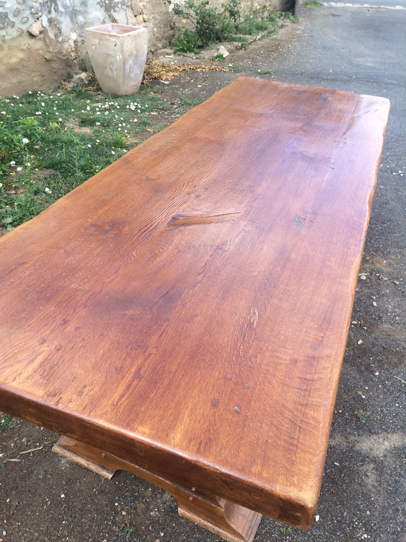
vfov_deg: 61.7
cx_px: 203
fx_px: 454
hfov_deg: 48.2
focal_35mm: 29
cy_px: 271
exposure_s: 1/554
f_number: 2.2
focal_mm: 4.15
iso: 32
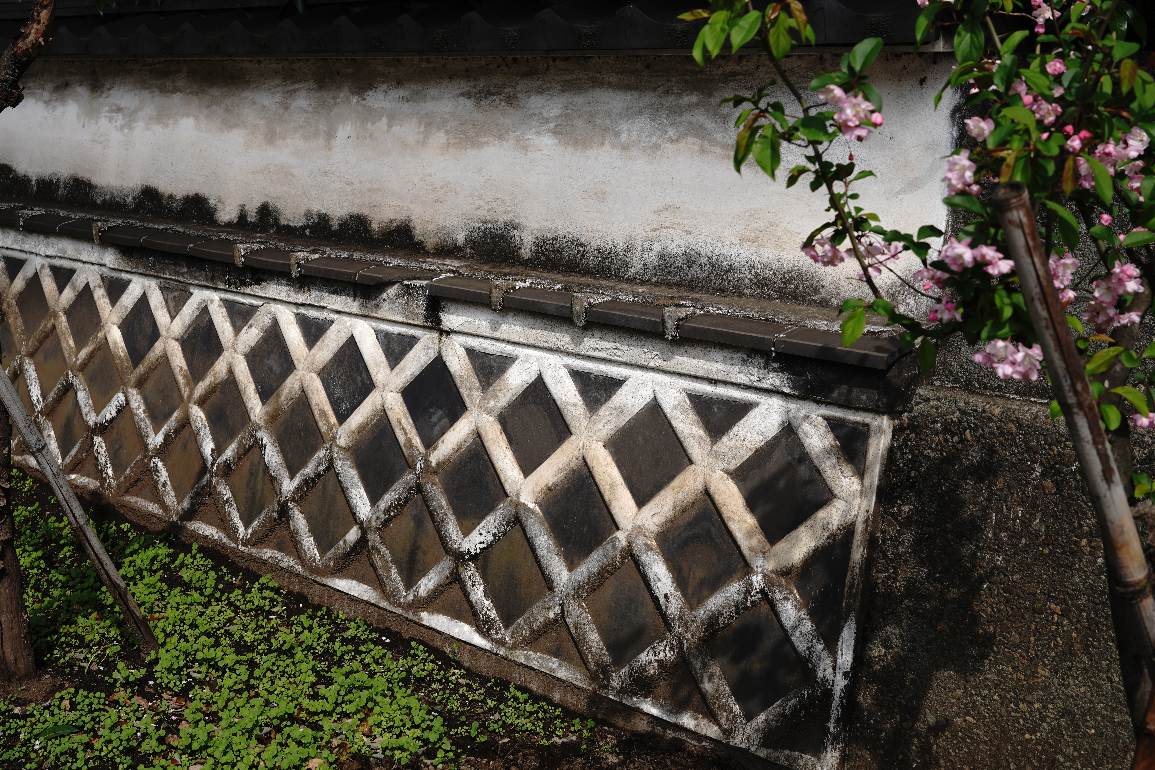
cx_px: 482
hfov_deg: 40.4
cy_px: 268
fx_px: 1566
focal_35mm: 49
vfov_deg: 27.5
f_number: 5.6
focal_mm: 35.6
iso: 100
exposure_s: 1/400
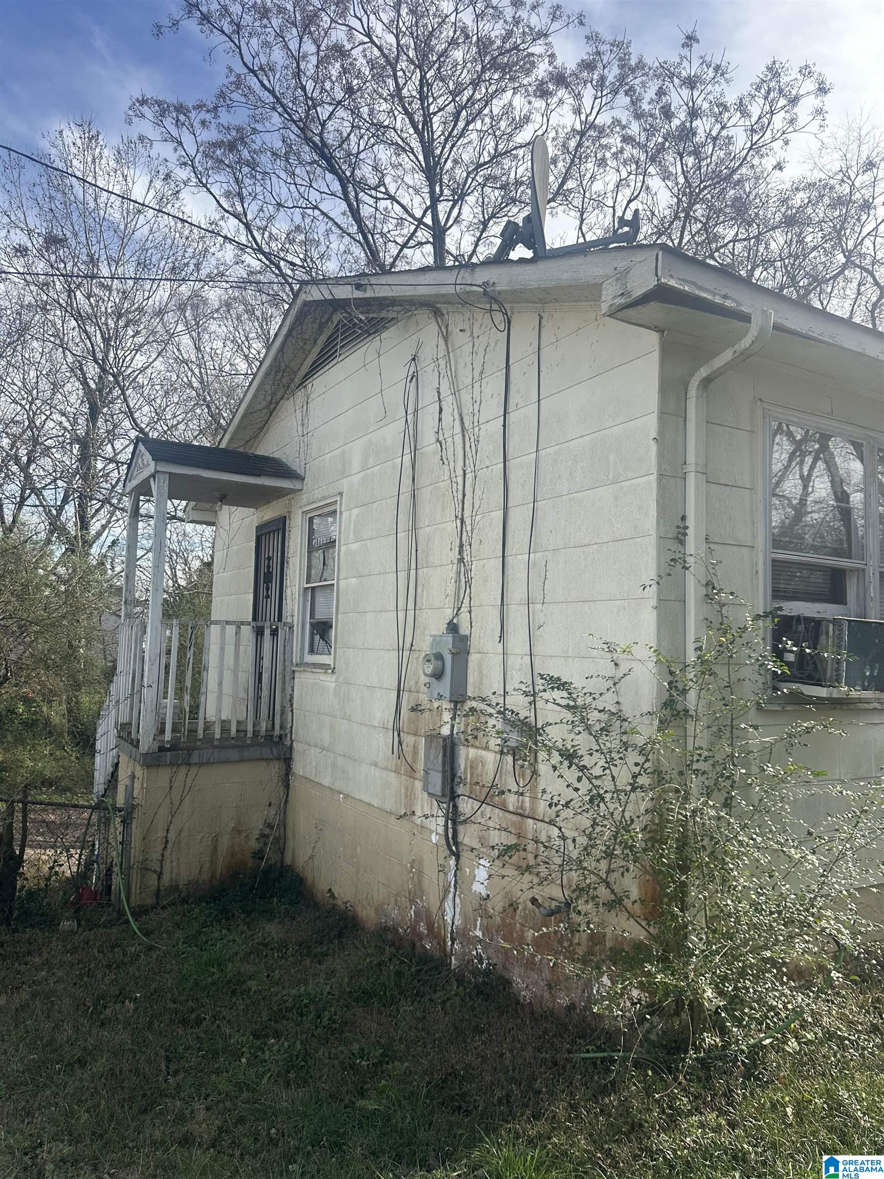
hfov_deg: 56.8
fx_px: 817
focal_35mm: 24
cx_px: 442
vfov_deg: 71.6
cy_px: 590
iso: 80
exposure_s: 1/2155
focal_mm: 6.86
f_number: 1.78
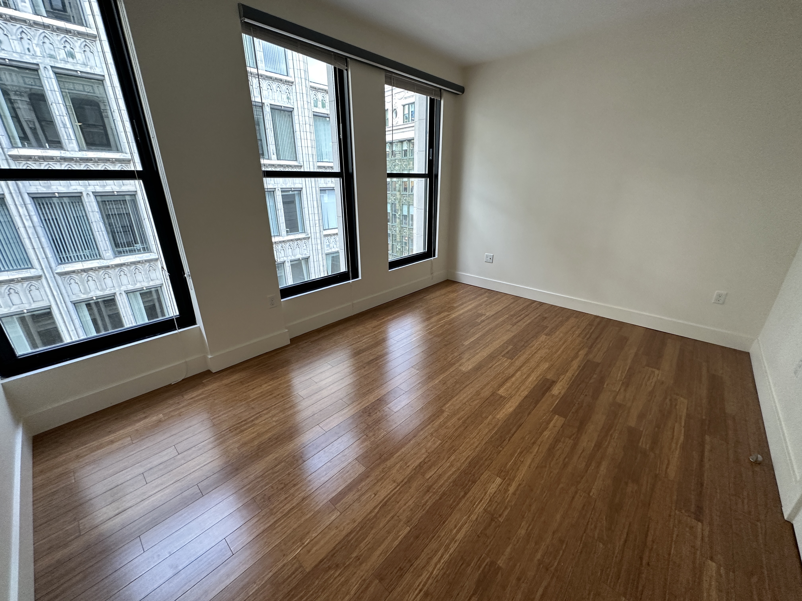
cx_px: 401
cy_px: 300
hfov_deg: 102.1
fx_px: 324
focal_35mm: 14
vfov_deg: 85.7
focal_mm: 2.22
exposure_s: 1/99
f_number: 2.2
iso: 200
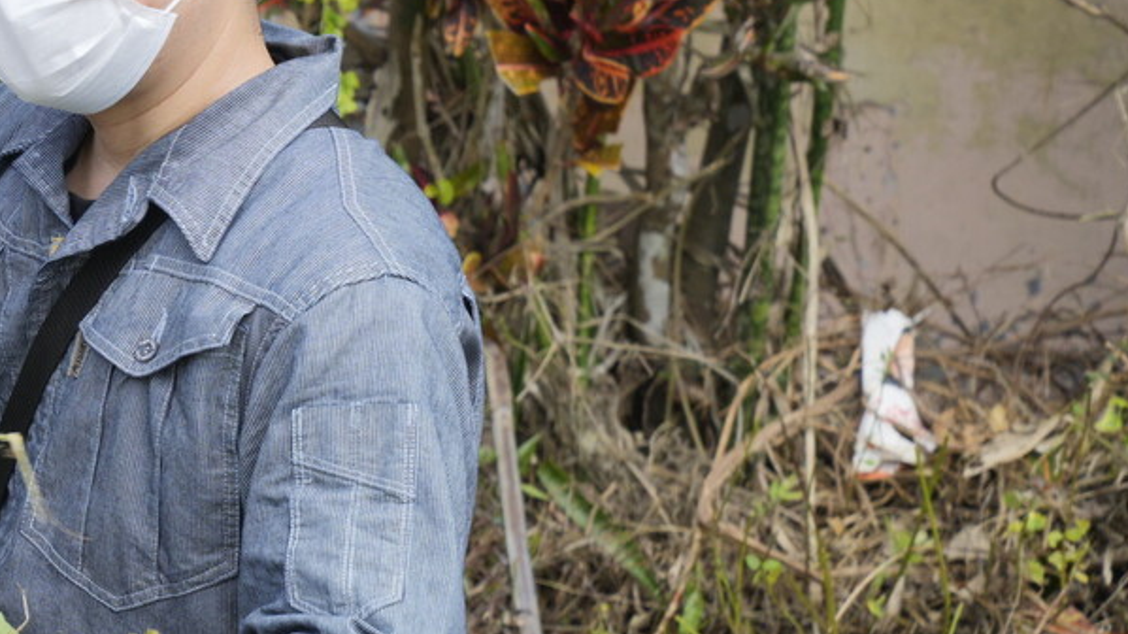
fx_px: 5502
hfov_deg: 11.5
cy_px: 479
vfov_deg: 6.6
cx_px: -162
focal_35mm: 184
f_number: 4.5
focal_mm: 70
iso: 100
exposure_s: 1/250
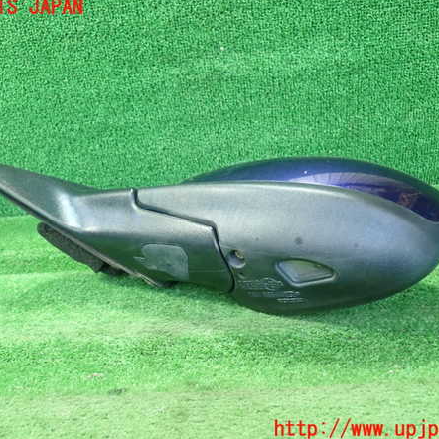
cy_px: 219
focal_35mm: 36
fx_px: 517
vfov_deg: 46.0
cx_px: 201
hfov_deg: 46.0
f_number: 2.3
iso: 800
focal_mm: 5.5
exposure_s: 1/125
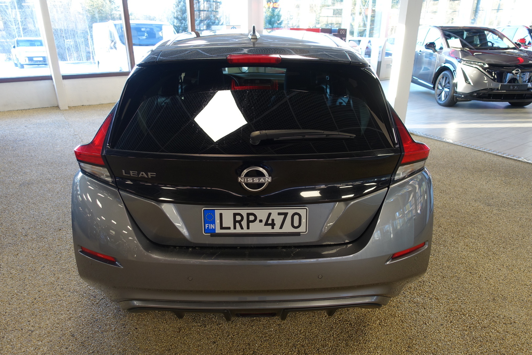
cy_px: 178
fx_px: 355
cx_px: 266
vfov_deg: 53.1
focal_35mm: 24
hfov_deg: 73.7
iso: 125
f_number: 2.2
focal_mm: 8.8
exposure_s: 1/30
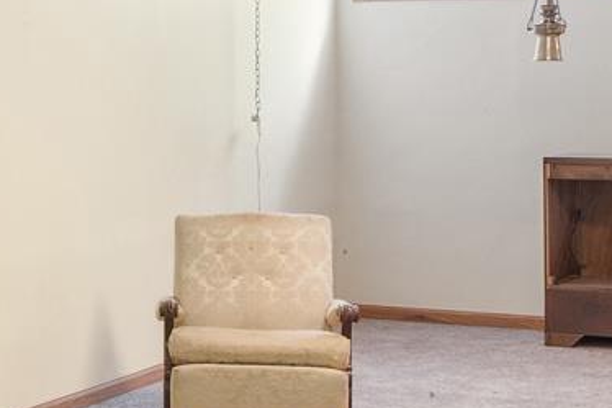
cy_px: 93
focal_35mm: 111
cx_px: -144
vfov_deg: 12.3
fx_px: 1886
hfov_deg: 17.5
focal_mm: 16.6
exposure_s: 2.5
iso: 400
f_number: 9
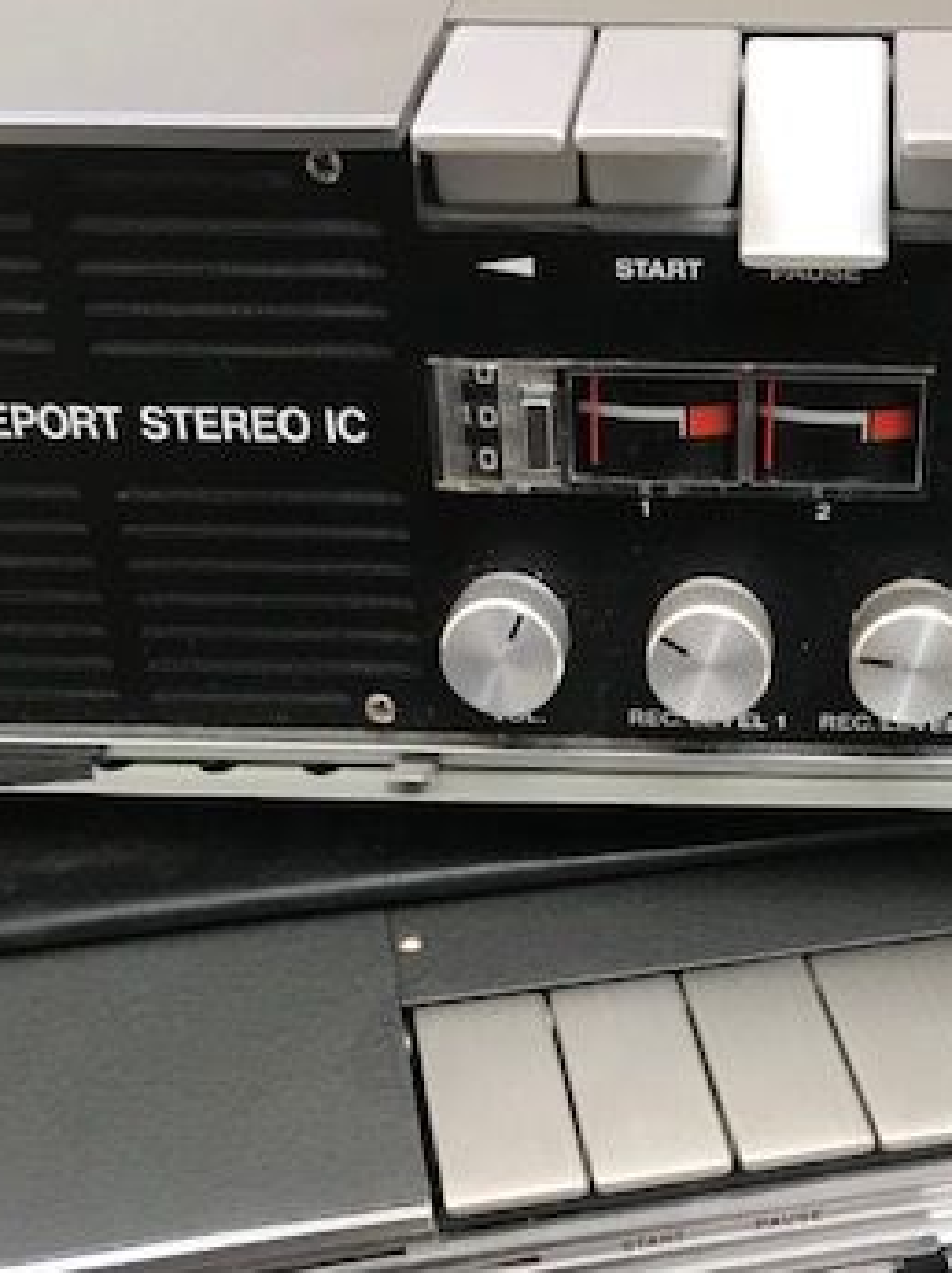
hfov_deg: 27.5
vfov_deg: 35.0
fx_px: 1910
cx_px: 734
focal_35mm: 52
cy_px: 1111
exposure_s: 1/33
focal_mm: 3.99
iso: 32
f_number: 1.8
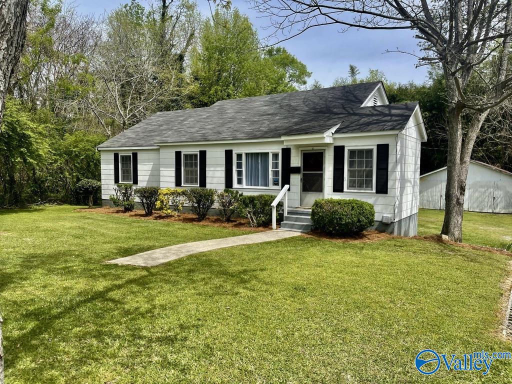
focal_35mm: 25
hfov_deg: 69.4
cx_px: 256
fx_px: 370
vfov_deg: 54.9
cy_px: 192
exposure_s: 1/2717
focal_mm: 5.1
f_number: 1.6
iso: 32
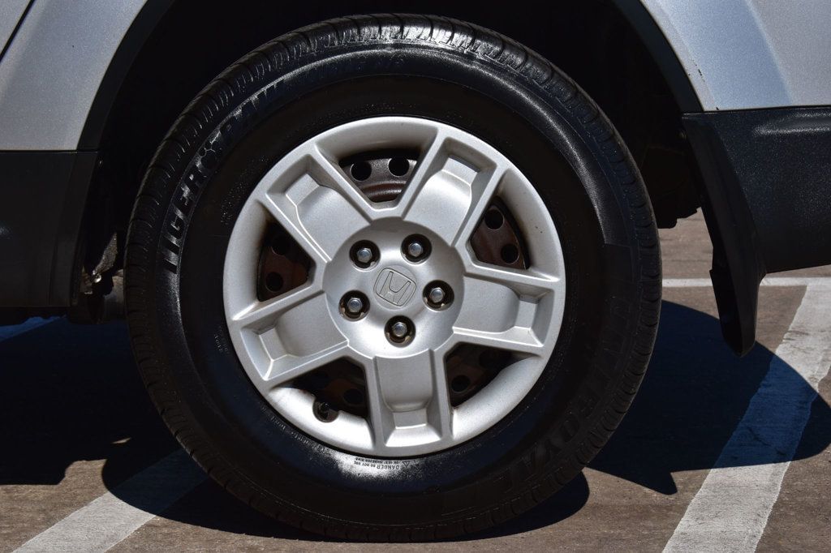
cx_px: 416
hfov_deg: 24.6
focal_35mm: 82
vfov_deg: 16.5
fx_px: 1904
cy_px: 276
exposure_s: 1/640
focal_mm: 55
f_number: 11
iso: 200
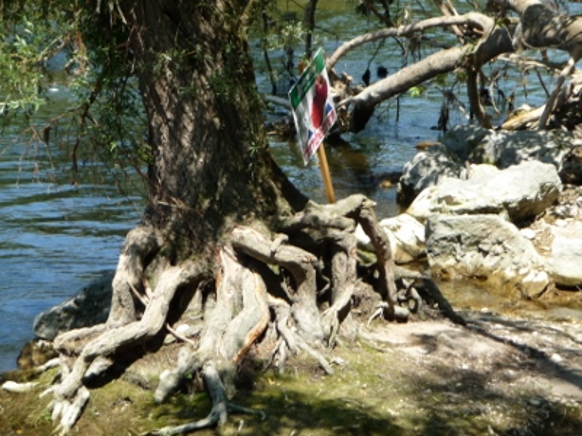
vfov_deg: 9.4
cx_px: 291
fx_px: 2656
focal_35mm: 158
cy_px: 218
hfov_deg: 12.5
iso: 100
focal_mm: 27.1
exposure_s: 1/250
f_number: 4.8
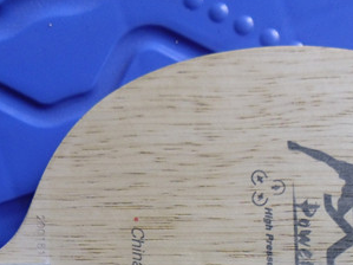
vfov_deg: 17.3
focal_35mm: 83
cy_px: 267
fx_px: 846
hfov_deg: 23.6
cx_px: 159
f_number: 3.3
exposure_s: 1/49
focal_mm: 5.6
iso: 100
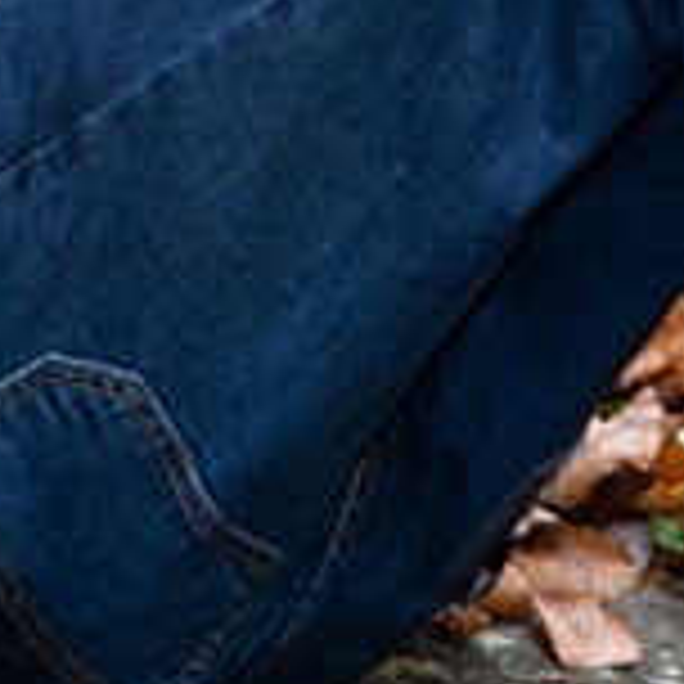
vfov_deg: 3.4
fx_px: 11580
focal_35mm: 518
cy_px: -369
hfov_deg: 3.4
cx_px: -22
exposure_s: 1/100
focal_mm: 116
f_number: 7.1
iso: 800
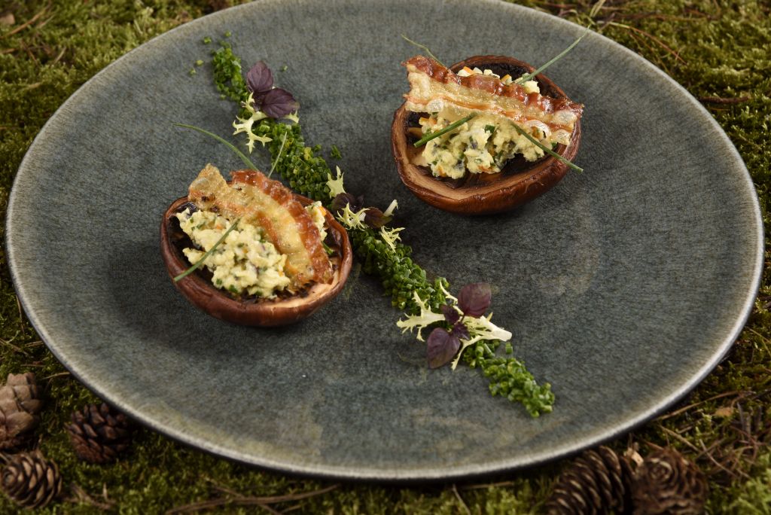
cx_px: 386
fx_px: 2571
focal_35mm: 120
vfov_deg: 11.4
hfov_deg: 17.1
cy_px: 258
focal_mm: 120
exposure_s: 1/60
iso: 100
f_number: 11
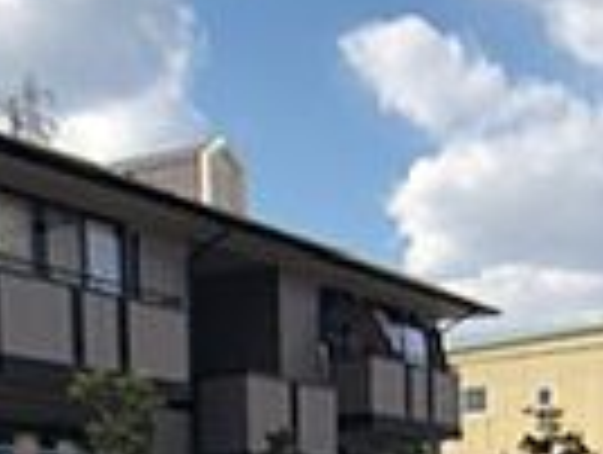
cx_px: 248
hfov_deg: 15.7
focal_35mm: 125
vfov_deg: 11.2
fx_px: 2181
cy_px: 769
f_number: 1.8
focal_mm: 4
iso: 20
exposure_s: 1/1215
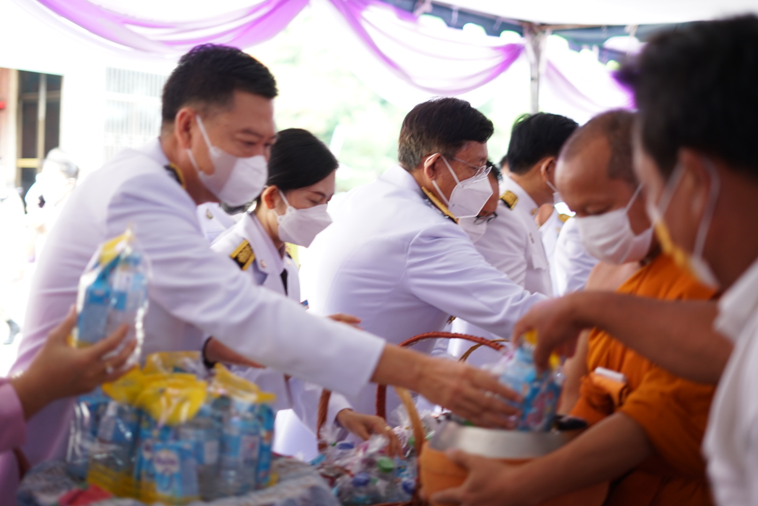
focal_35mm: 50
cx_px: 379
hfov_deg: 39.6
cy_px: 253
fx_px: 1053
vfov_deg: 27.0
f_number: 1.8
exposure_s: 1/80
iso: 400
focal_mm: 50
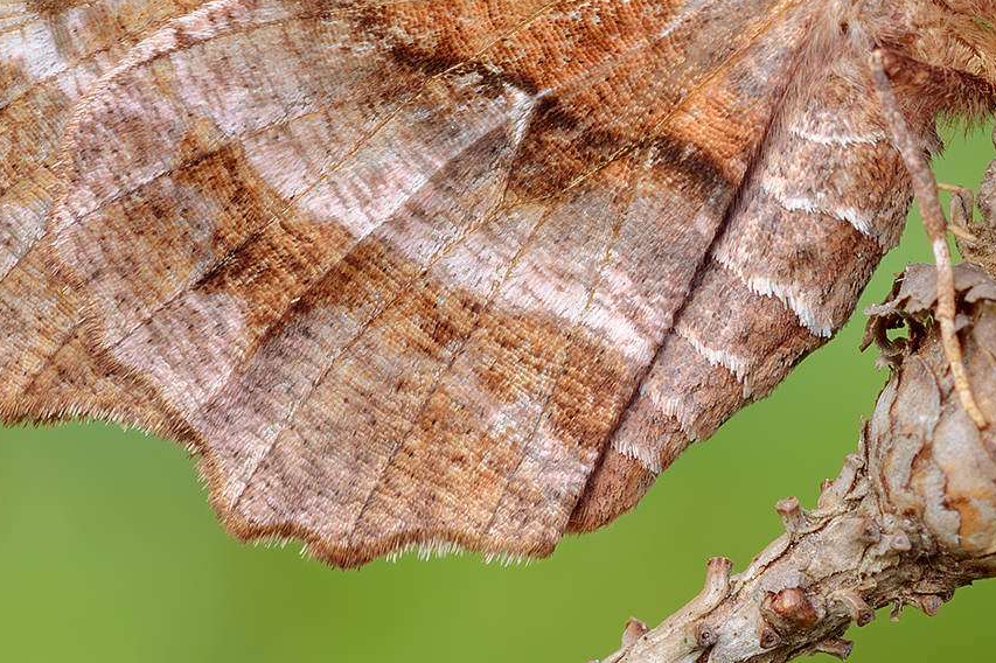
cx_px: 717
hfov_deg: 10.8
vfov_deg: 7.2
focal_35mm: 190
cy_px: 95
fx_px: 5254
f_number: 13
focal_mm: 60
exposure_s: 1/5
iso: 100
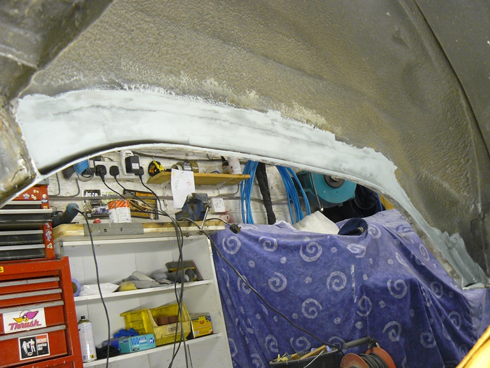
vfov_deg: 39.7
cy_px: 184
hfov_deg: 51.4
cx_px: 245
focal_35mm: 36
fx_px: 510
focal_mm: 6
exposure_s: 1/6
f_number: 2.8
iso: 200
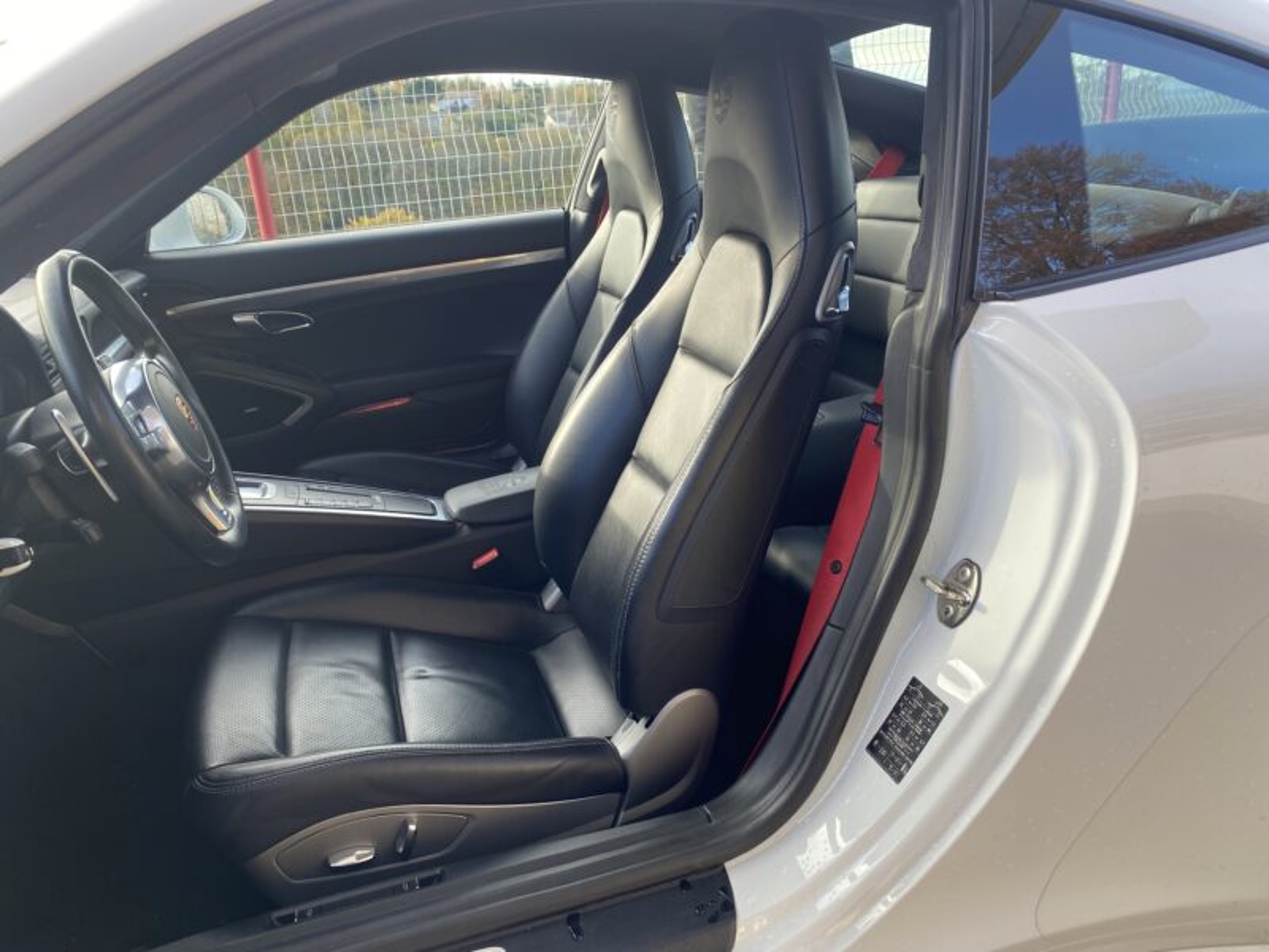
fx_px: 953
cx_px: 634
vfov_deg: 53.1
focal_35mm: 26
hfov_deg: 67.3
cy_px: 476
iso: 32
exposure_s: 1/122
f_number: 1.8
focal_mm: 4.25
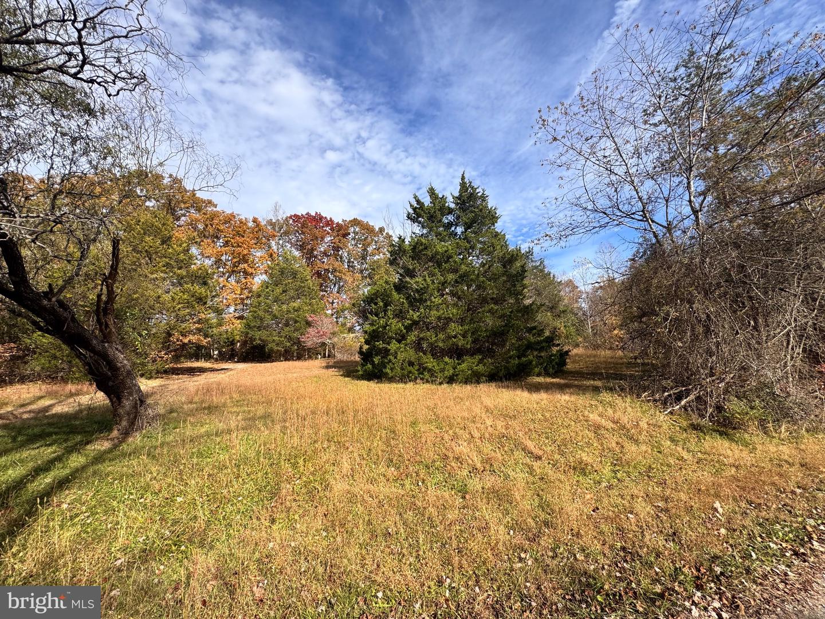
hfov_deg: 102.1
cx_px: 412
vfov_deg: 85.7
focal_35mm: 14
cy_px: 310
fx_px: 334
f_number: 2.2
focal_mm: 2.22
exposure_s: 1/1236
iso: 50
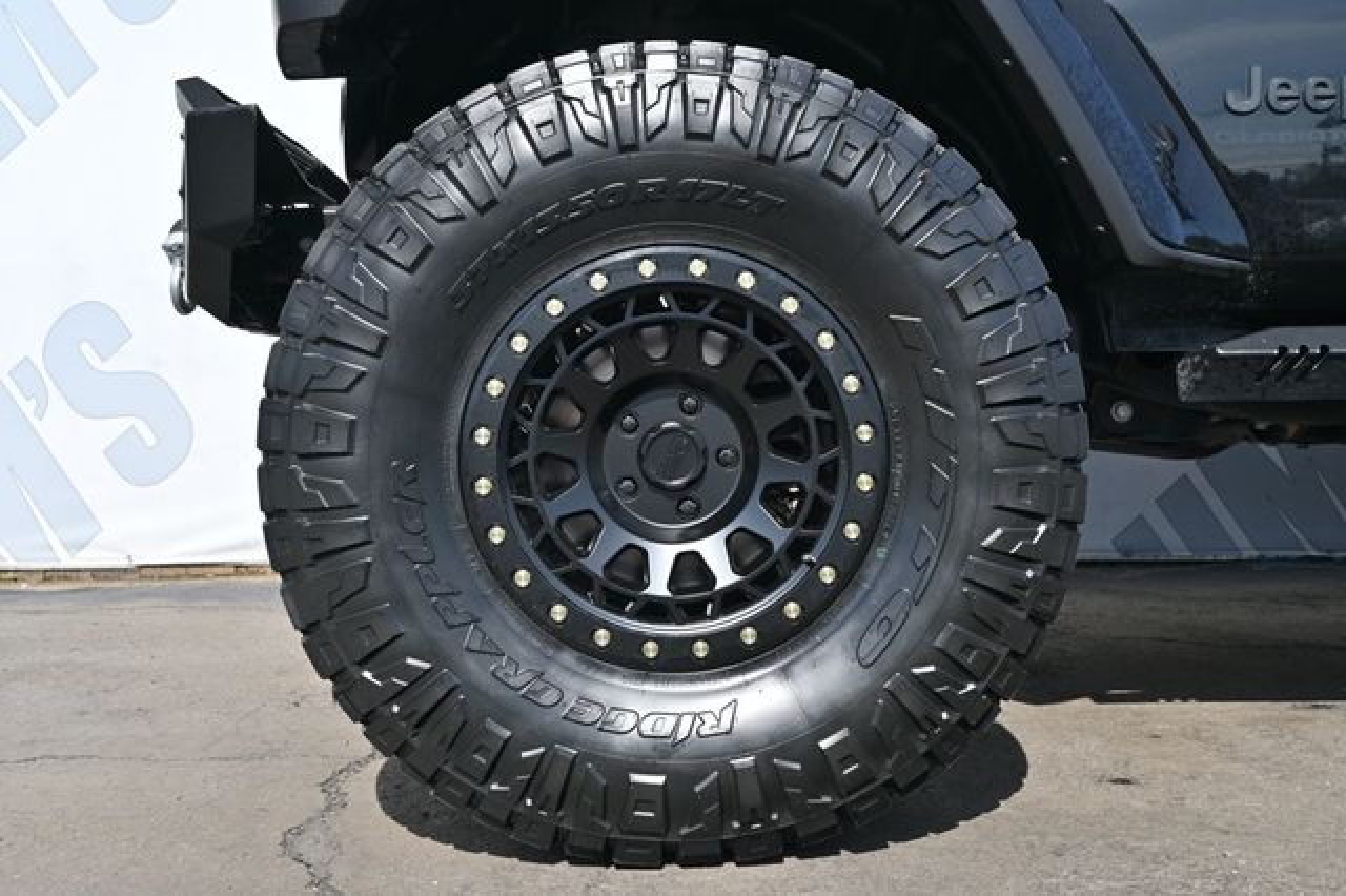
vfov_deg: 36.8
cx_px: 673
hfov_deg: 53.2
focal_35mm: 36
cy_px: 448
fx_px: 1345
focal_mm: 24
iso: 110
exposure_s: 1/250
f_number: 5.6
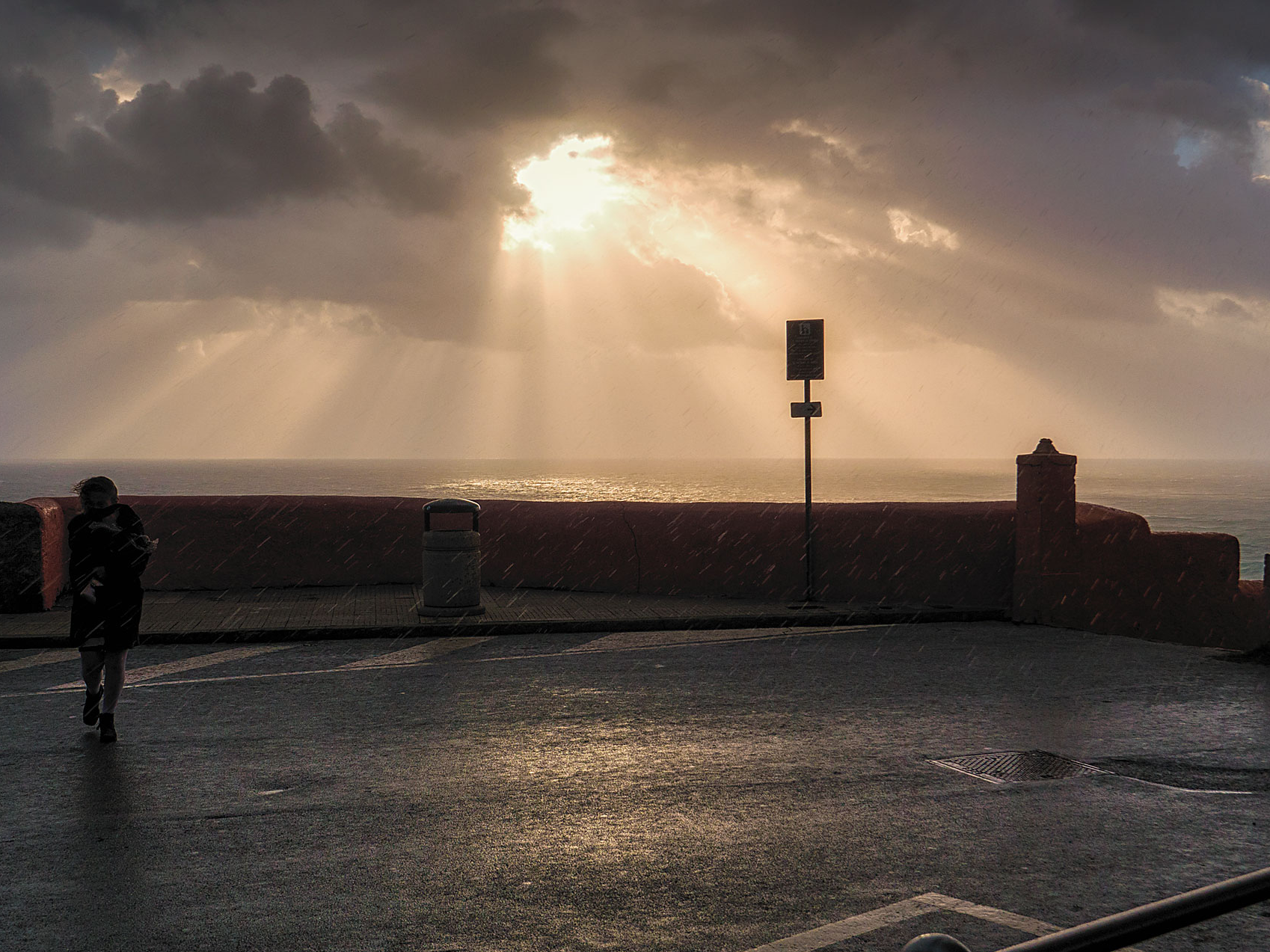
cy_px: 478
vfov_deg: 35.1
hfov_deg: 45.7
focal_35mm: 41
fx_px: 1504
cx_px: 577
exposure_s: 1/320
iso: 200
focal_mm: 17
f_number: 5.5
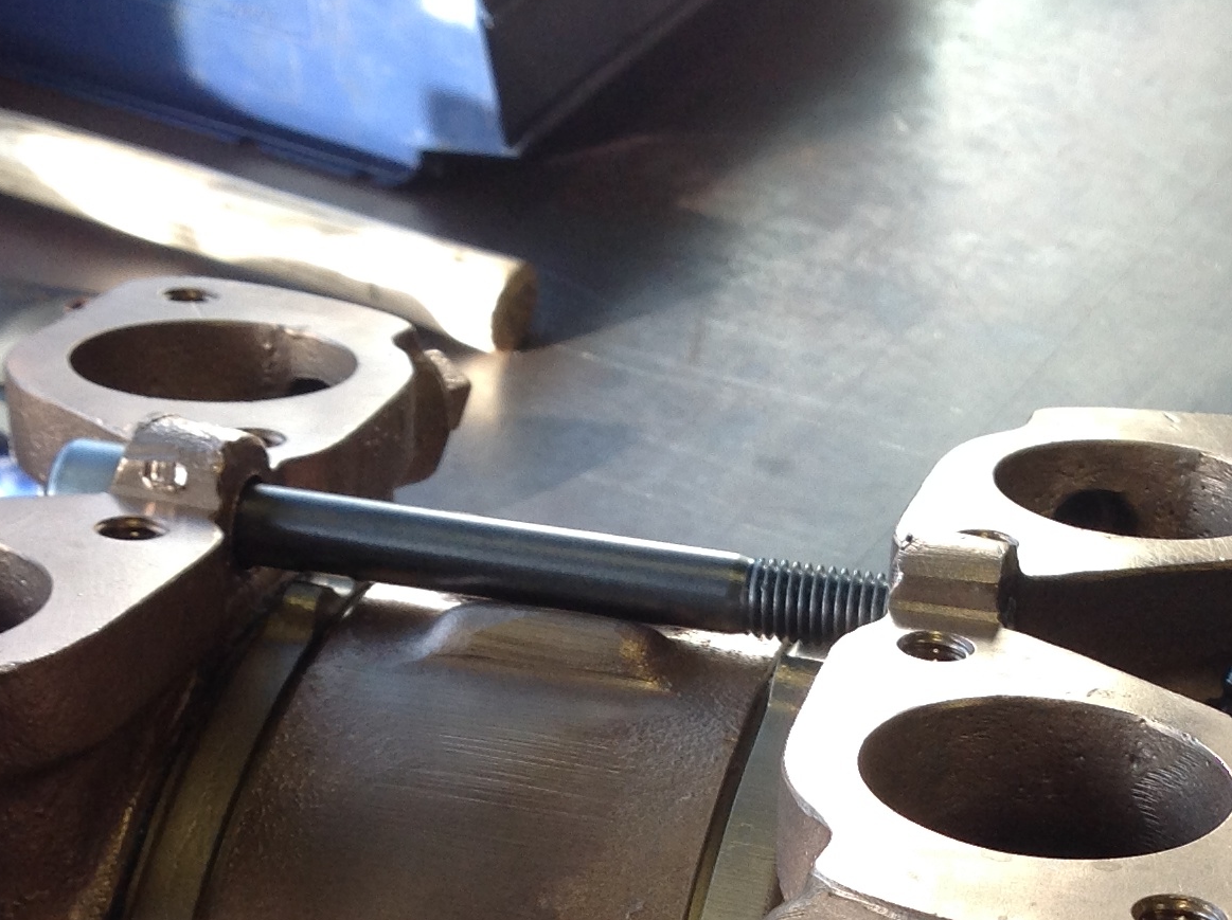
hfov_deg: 24.9
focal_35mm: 78
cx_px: 840
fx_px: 2772
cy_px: 986
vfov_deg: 18.2
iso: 80
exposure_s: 1/120
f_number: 2.4
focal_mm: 4.28
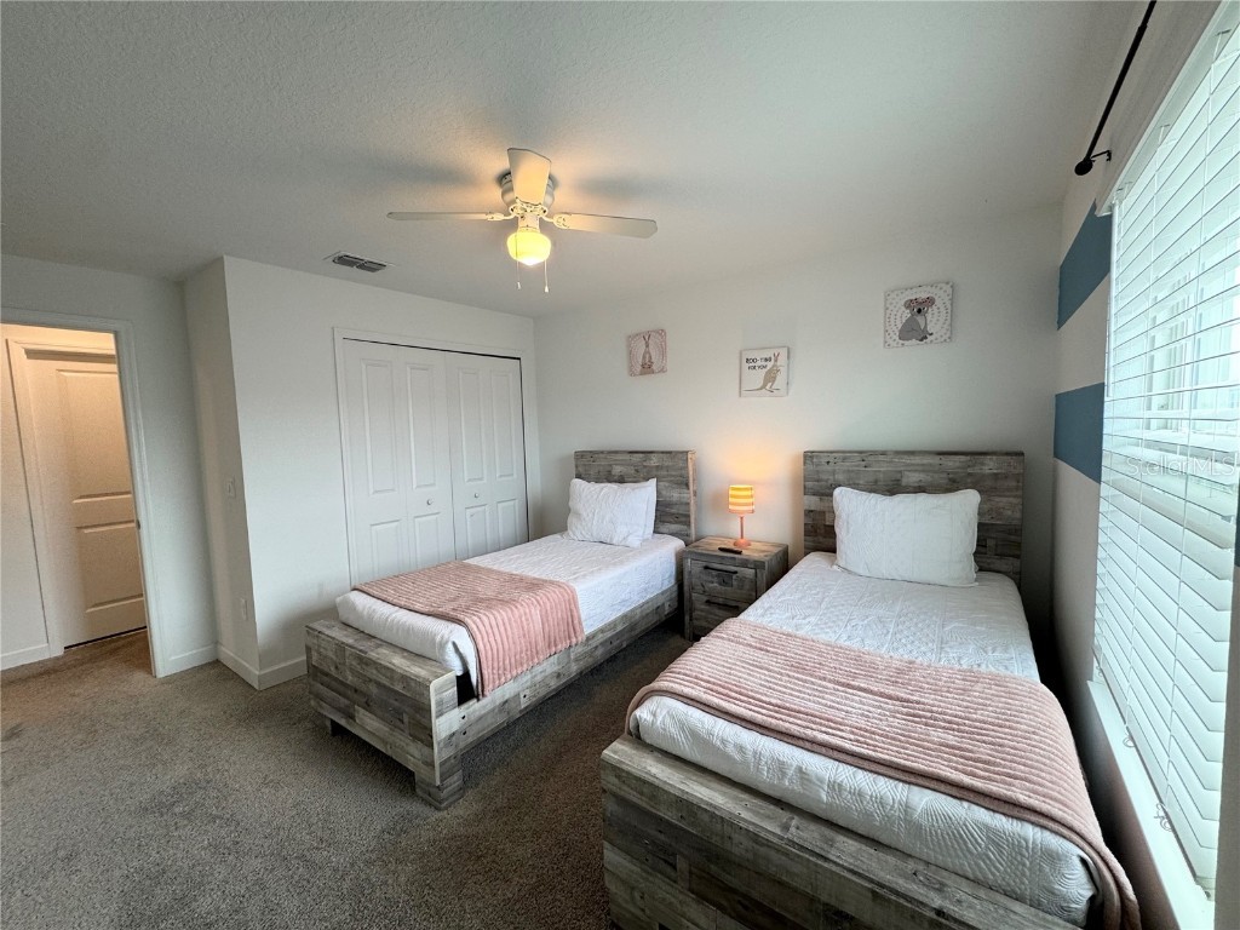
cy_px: 465
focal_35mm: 14
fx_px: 502
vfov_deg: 85.7
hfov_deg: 102.1
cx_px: 620
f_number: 2.2
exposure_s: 1/120
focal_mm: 2.22
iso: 100
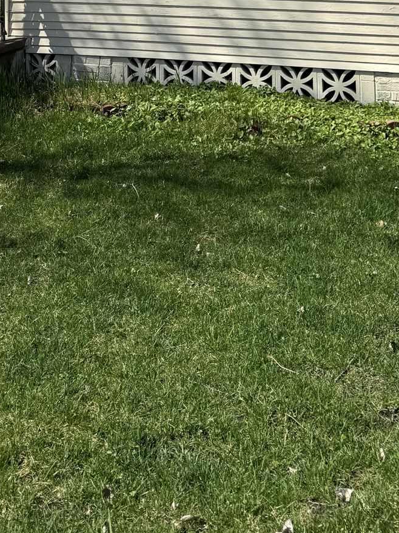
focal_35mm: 63
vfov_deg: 26.2
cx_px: 141
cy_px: -161
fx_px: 969
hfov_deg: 23.2
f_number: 1.78
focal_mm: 6.76
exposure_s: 1/5348
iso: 80
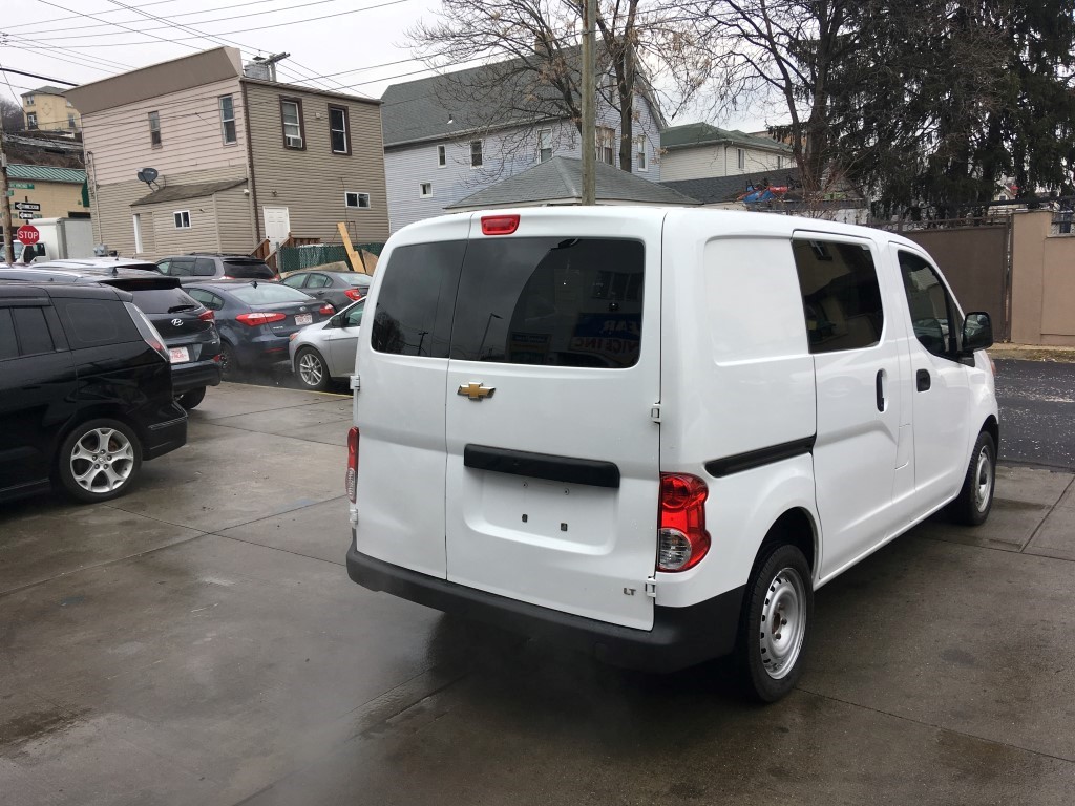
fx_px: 901
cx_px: 538
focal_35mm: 29
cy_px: 403
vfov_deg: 48.2
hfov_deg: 61.7
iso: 25
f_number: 2.2
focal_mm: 4.15
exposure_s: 1/478
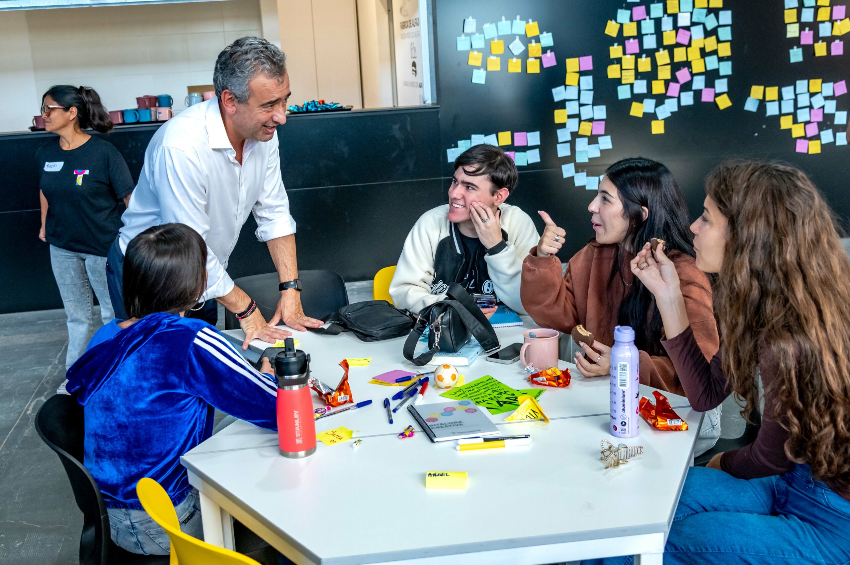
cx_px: 425
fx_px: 826
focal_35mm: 35
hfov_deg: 54.5
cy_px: 282
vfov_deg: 37.8
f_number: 5
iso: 2500
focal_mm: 35
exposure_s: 1/250
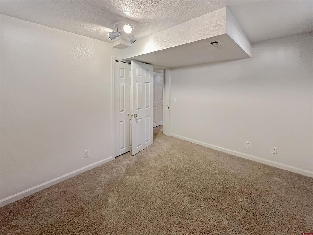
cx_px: 156
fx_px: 127
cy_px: 118
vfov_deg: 85.7
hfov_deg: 102.1
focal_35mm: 14
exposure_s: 1/60
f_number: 2.2
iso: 320
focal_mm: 2.22
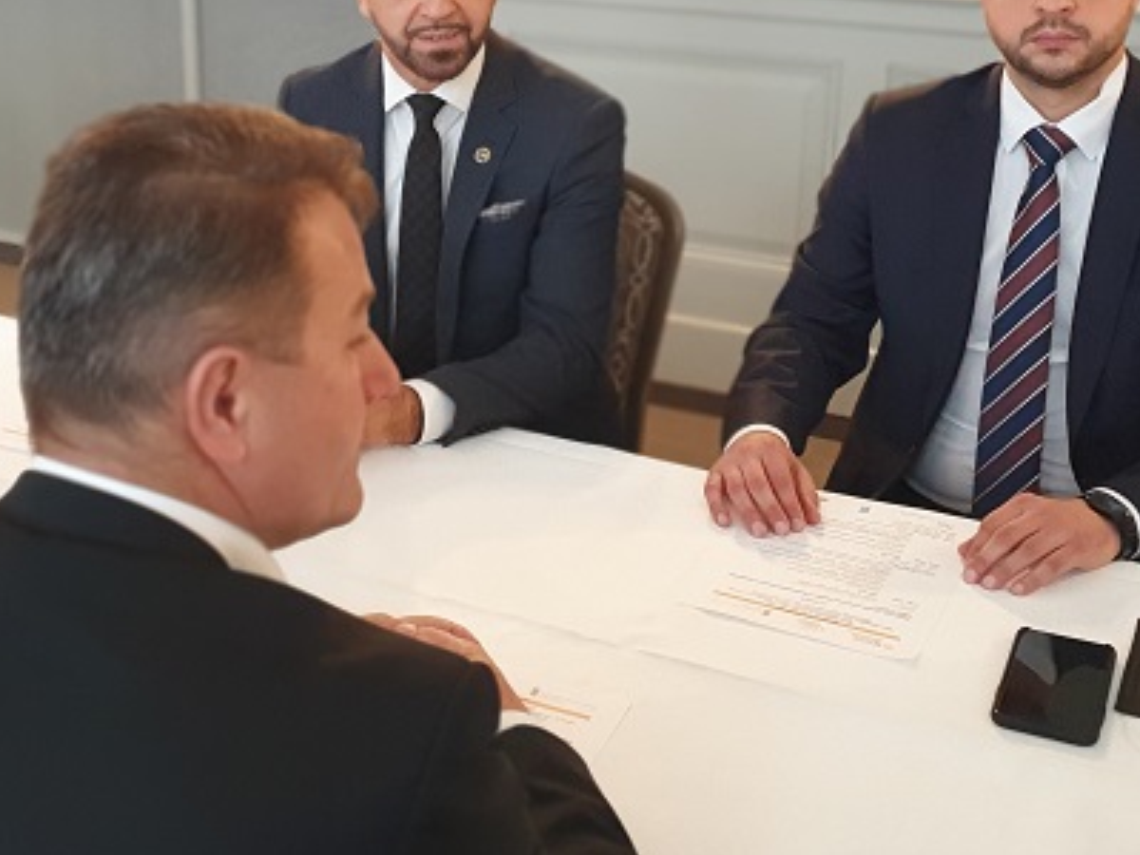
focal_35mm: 52
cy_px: 239
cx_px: 365
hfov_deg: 36.4
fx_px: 1713
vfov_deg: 27.7
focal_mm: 4.32
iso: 320
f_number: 1.5
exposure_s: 1/50
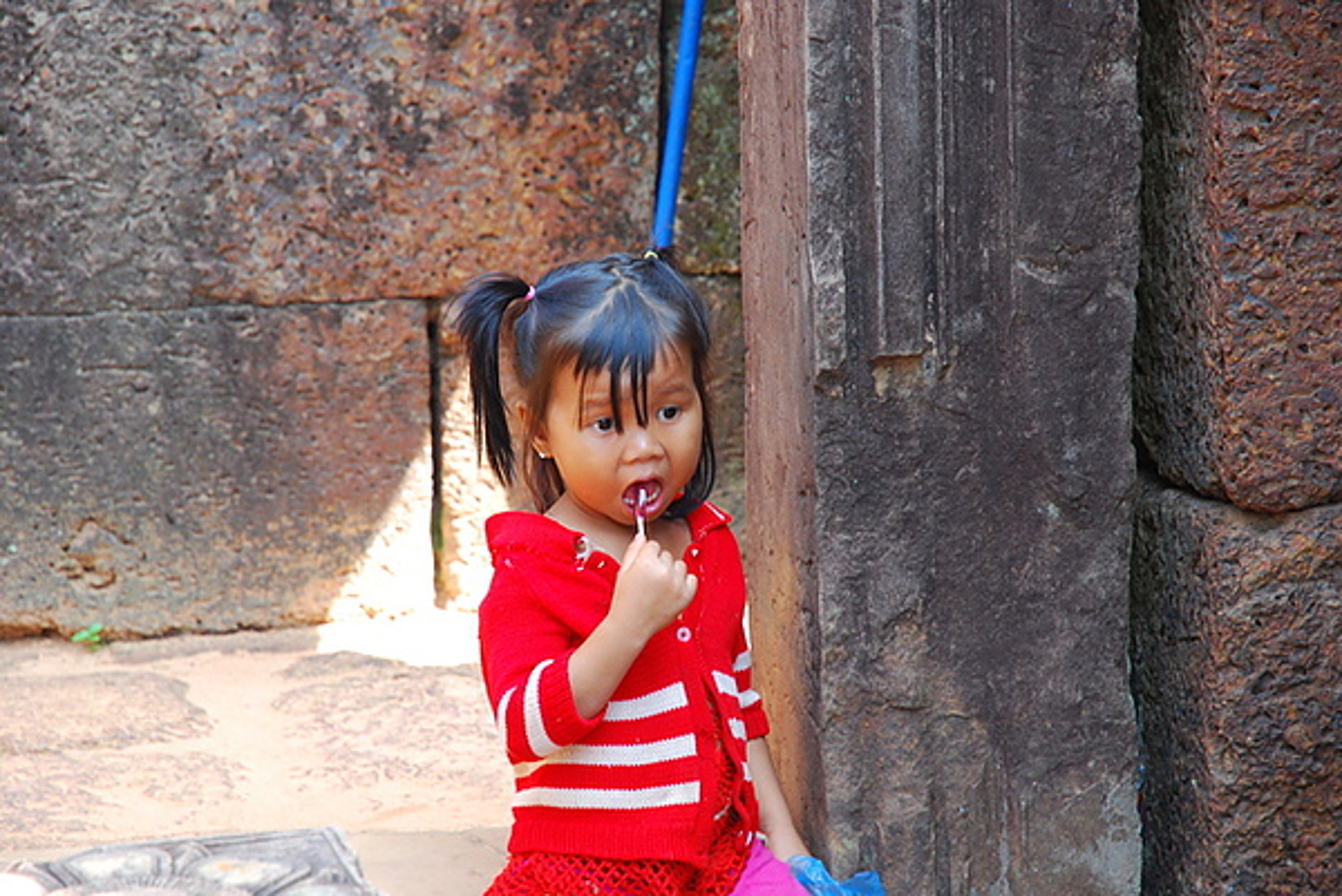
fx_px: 4756
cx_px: 671
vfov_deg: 10.8
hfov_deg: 16.1
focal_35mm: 128
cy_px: 448
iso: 250
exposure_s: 1/50
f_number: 5.6
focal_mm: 85
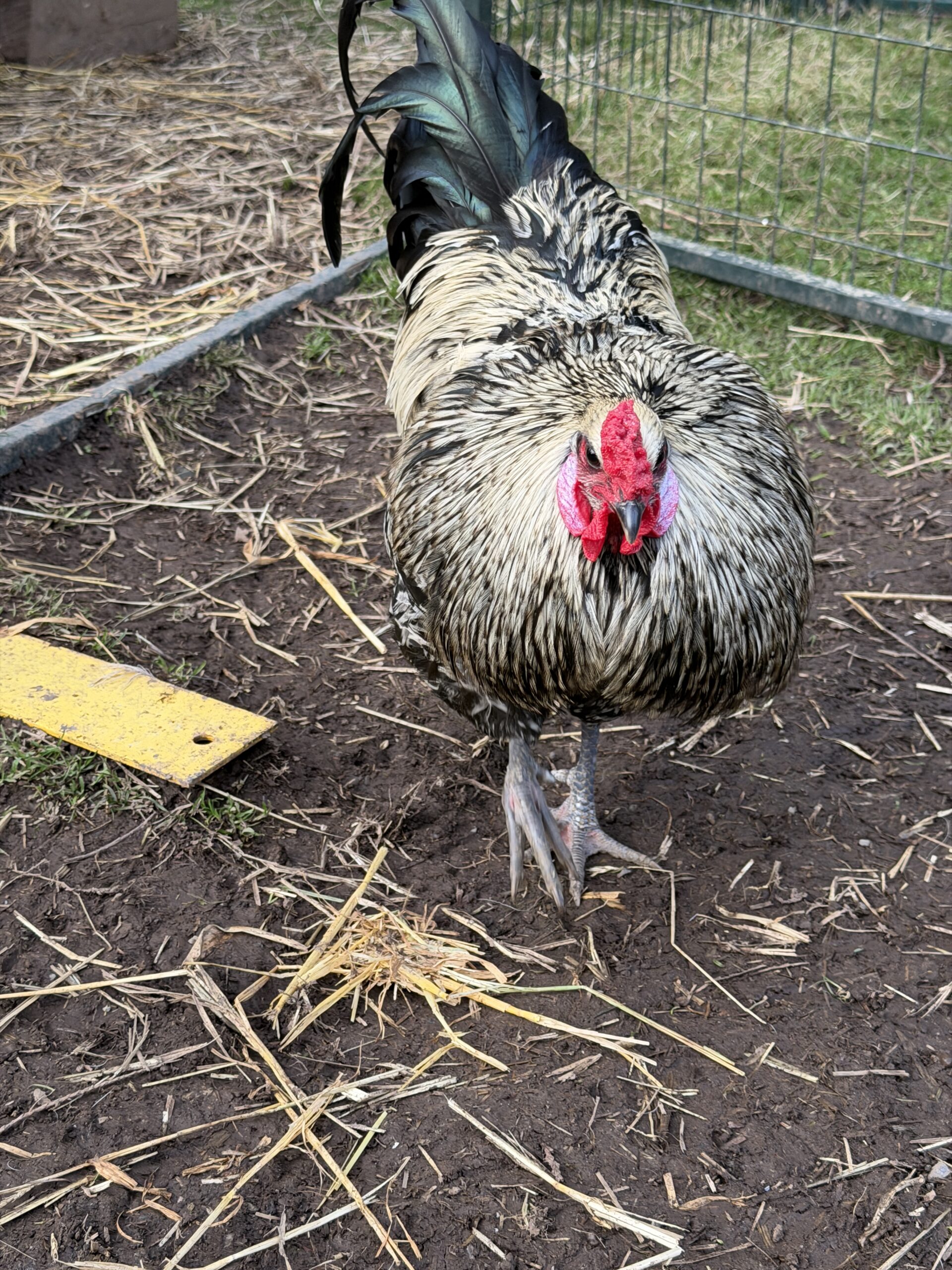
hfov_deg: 30.3
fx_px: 1760
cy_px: 635
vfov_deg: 39.7
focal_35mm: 48
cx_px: 476
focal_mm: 6.76
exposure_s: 1/121
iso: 50
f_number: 1.78
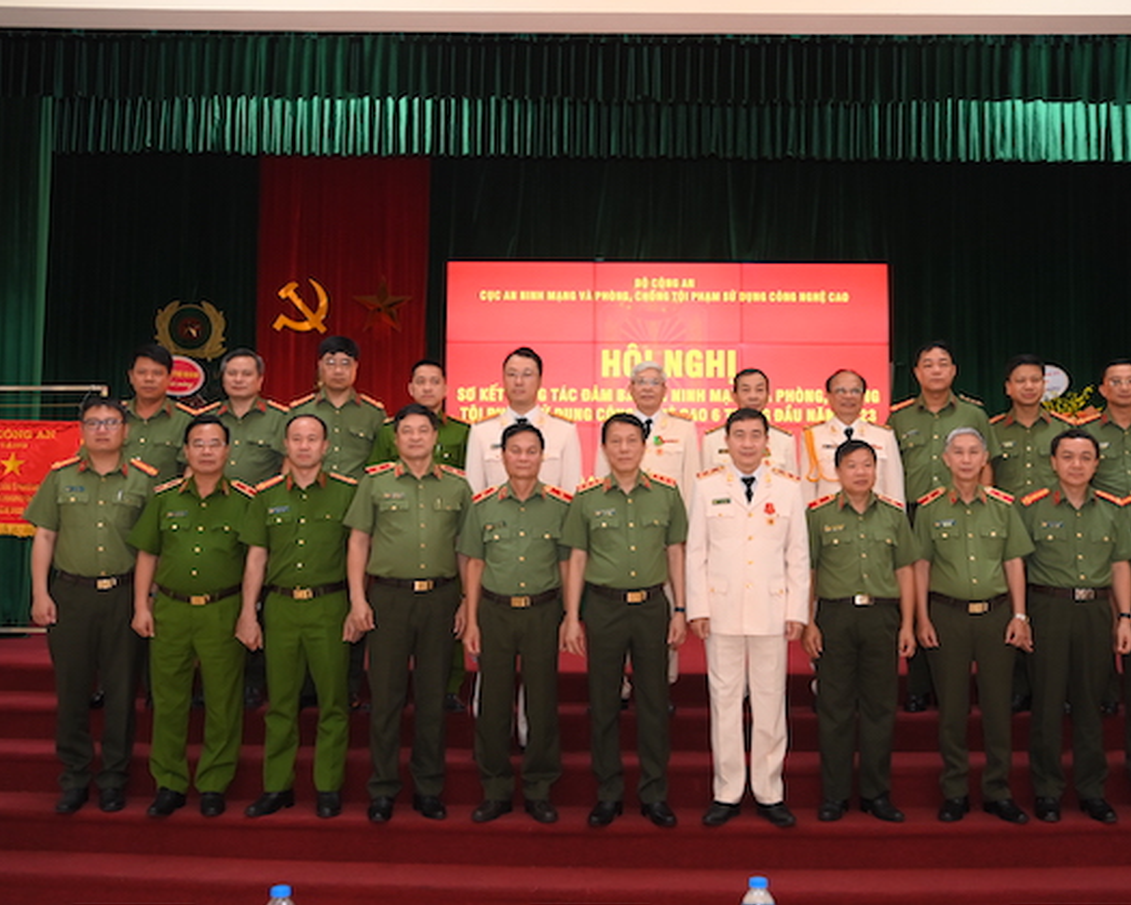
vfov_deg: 38.2
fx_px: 1305
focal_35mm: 39
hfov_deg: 46.8
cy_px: 448
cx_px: 632
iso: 1250
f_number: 4
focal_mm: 34
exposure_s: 1/160
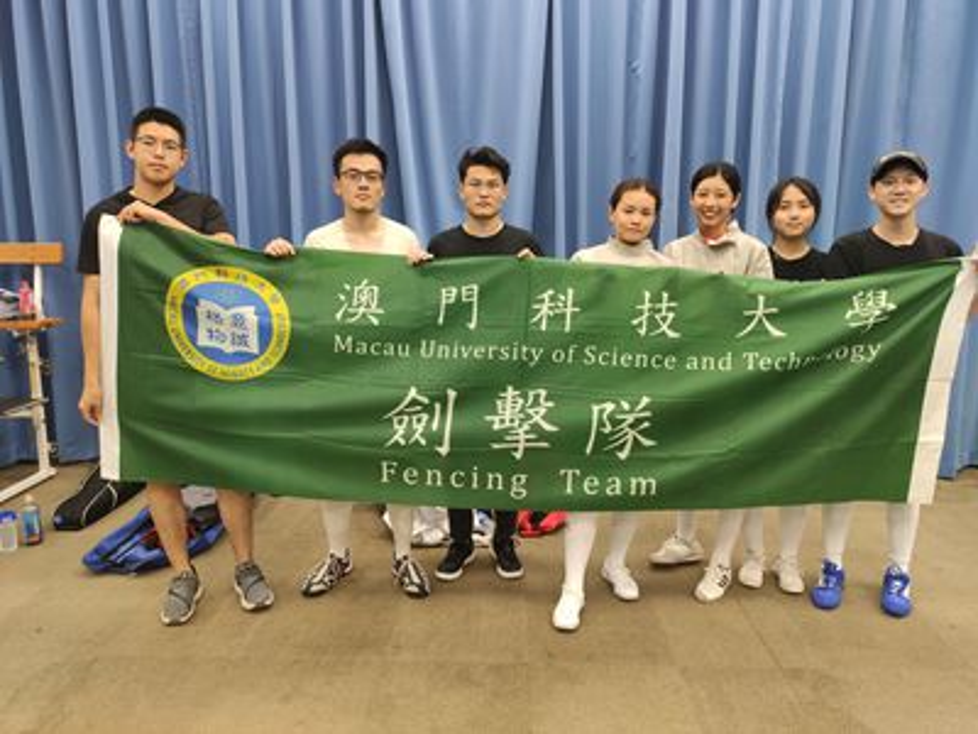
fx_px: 735
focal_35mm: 26
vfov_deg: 53.1
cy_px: 367
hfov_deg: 67.3
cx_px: 489
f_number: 1.75
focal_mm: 4.77
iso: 413
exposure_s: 1/60
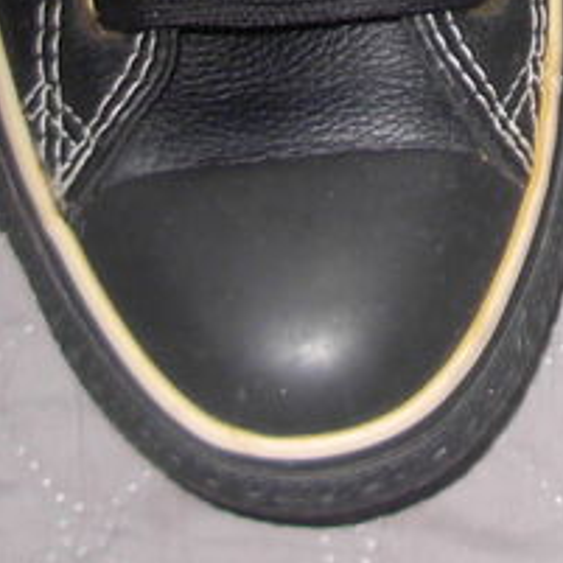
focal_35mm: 167
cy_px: -465
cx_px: 591
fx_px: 3073
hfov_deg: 10.4
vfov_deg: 9.9
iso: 79
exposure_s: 1/32
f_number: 2.9
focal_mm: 6.3
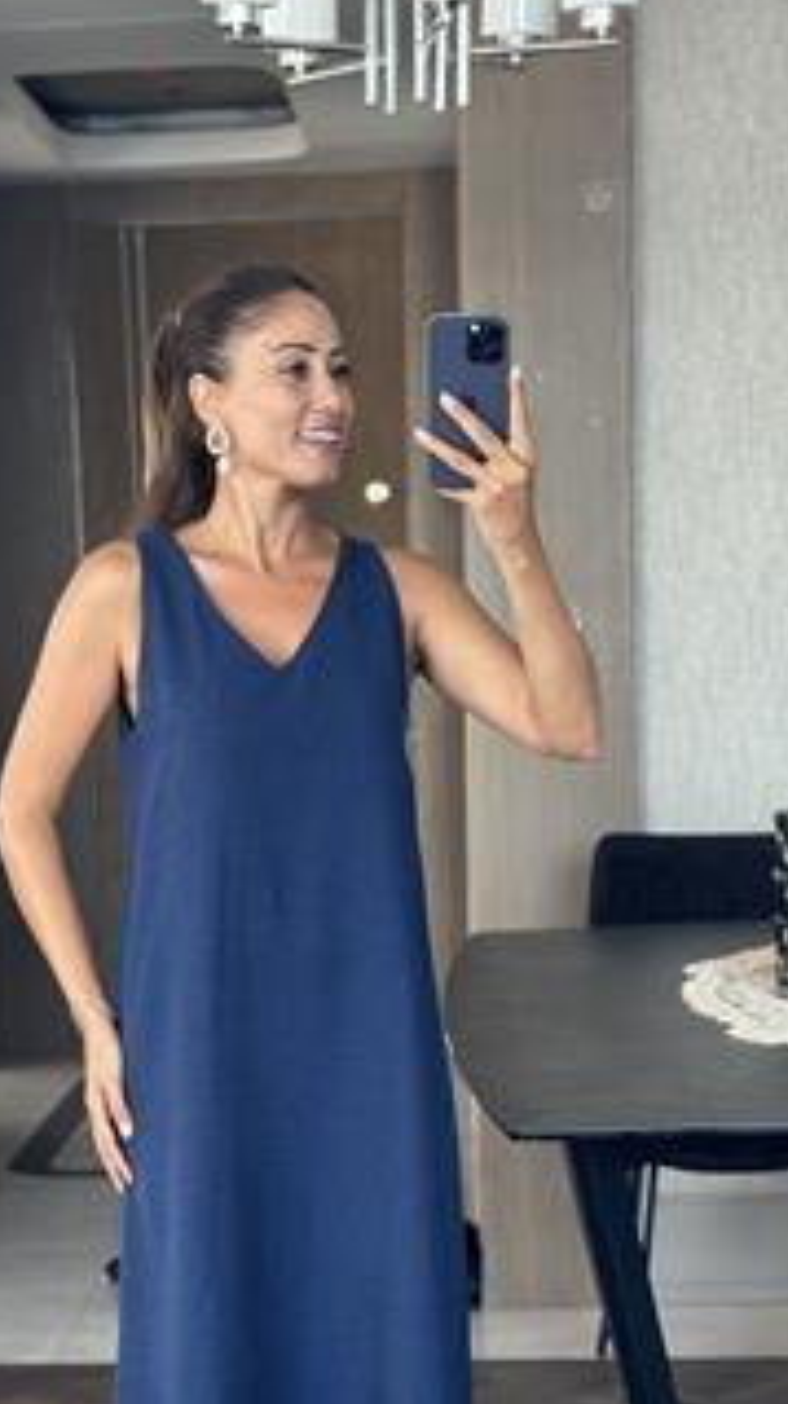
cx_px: 251
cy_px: 1052
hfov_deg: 14.5
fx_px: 3089
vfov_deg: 25.3
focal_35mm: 83
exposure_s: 1/60
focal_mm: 6.86
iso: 160
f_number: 1.78
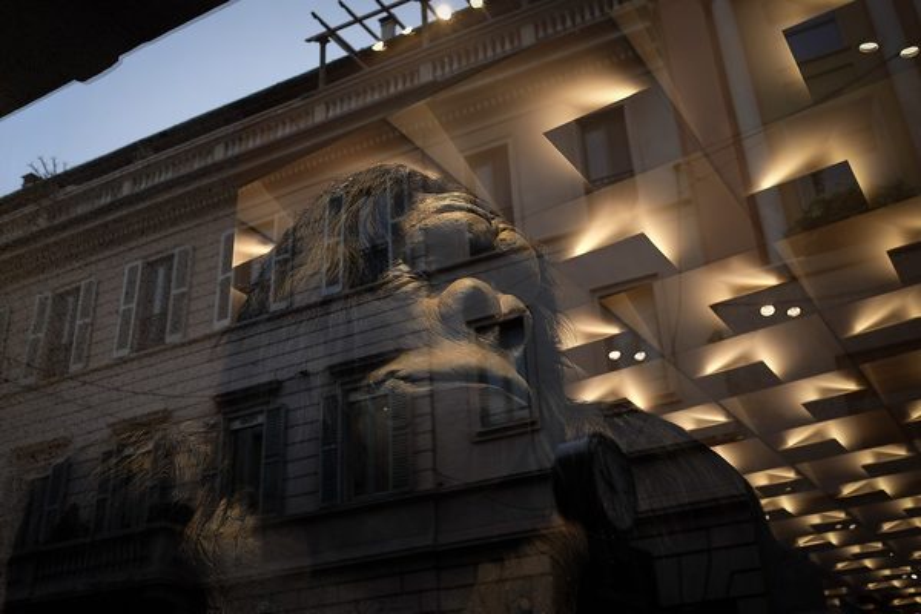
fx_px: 895
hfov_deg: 54.4
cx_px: 460
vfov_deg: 37.9
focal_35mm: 35
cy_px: 307
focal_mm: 23
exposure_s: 1/60
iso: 200
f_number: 6.4
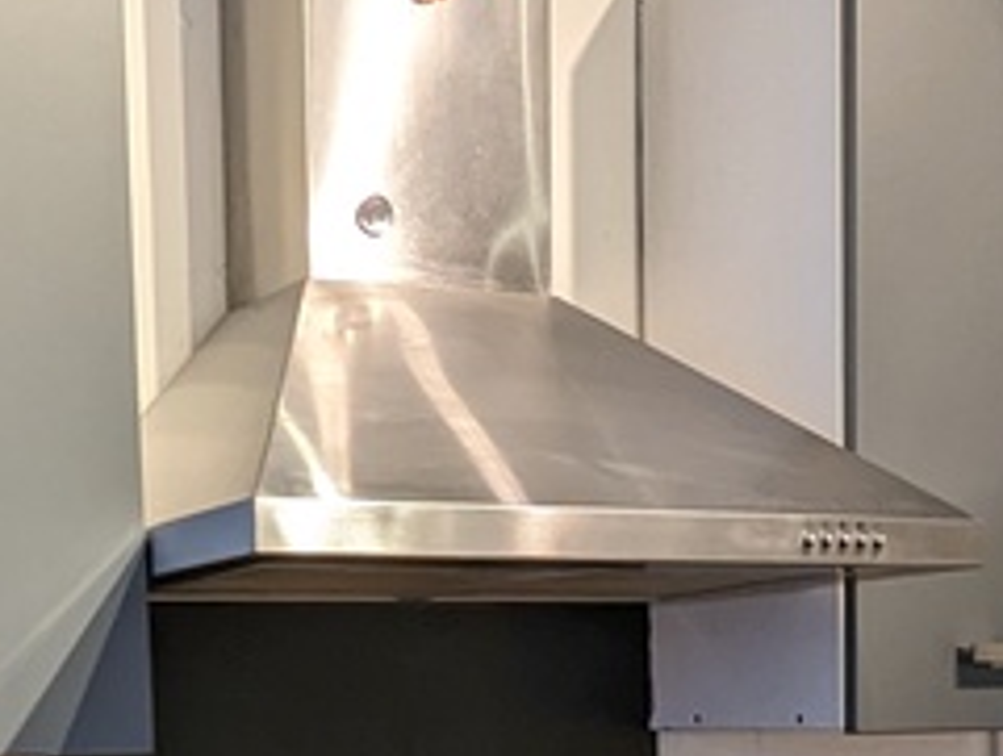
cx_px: 627
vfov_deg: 17.1
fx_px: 2323
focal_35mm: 80
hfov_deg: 24.3
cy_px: 1048
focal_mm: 2.35
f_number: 2.2
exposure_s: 1/25
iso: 95
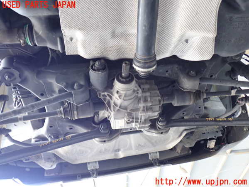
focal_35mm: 32
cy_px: 94
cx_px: 124
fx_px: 230
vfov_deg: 44.2
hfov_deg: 56.8
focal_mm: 5.79
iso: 250
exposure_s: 1/30
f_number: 2.4
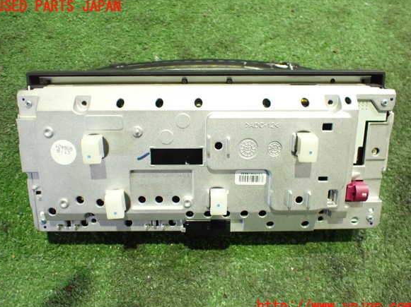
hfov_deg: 58.4
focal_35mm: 31
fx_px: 368
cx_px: 204
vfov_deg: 45.4
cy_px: 157
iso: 1000
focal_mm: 5.4
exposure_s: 1/30
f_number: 2.3
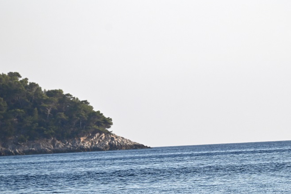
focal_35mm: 458
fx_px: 3701
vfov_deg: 3.0
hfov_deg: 4.5
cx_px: 196
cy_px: 105
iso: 200
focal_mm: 230
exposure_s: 1/1000
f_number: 5.6
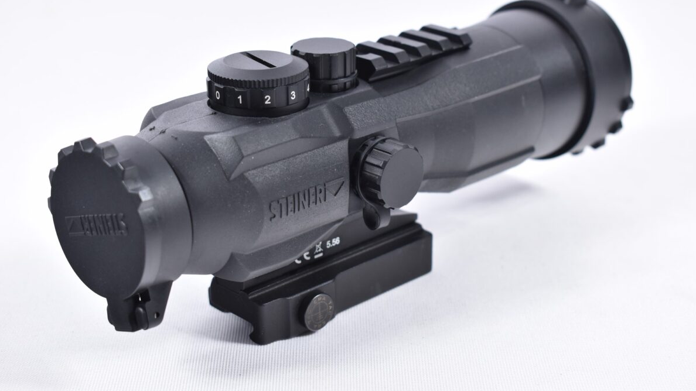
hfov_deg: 29.0
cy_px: 181
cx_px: 351
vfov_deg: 16.5
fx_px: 1347
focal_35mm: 73
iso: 640
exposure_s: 1/50
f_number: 5.3
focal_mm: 46
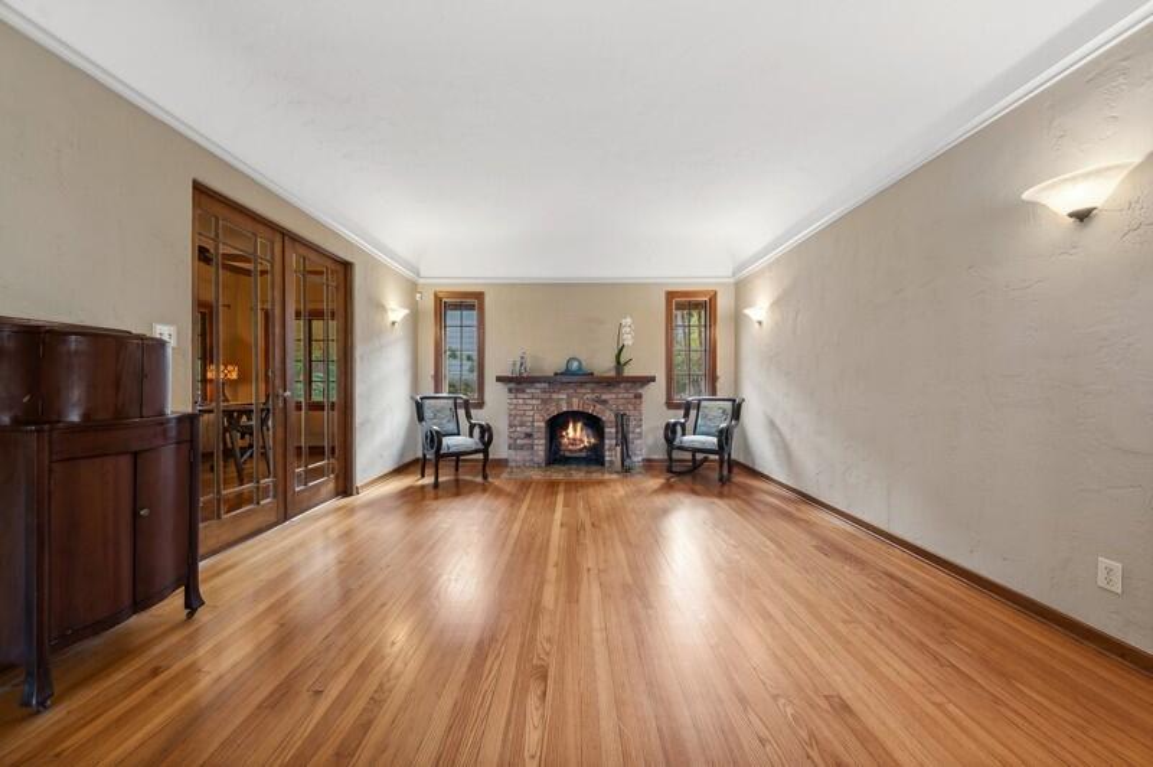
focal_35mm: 12
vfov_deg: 89.9
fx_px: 384
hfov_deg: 112.7
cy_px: 384
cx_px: 576
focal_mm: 12
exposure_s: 1/2
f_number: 8
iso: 100
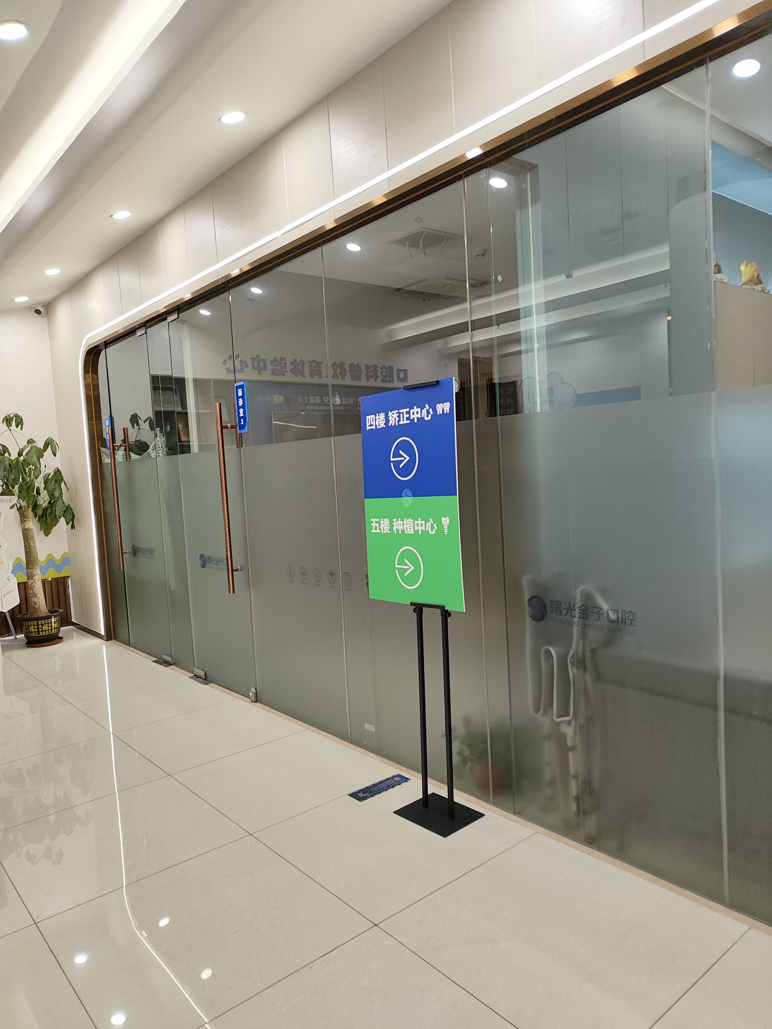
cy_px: 514
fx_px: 714
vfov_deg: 71.6
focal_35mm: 24
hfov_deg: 56.8
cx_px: 386
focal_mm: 5.26
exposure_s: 1/100
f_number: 1.65
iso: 164
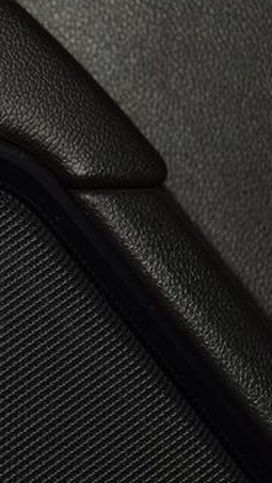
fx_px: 2715
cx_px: -138
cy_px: 251
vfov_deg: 10.2
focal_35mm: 212
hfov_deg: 5.7
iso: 100
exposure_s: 1/125
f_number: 8
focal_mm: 70
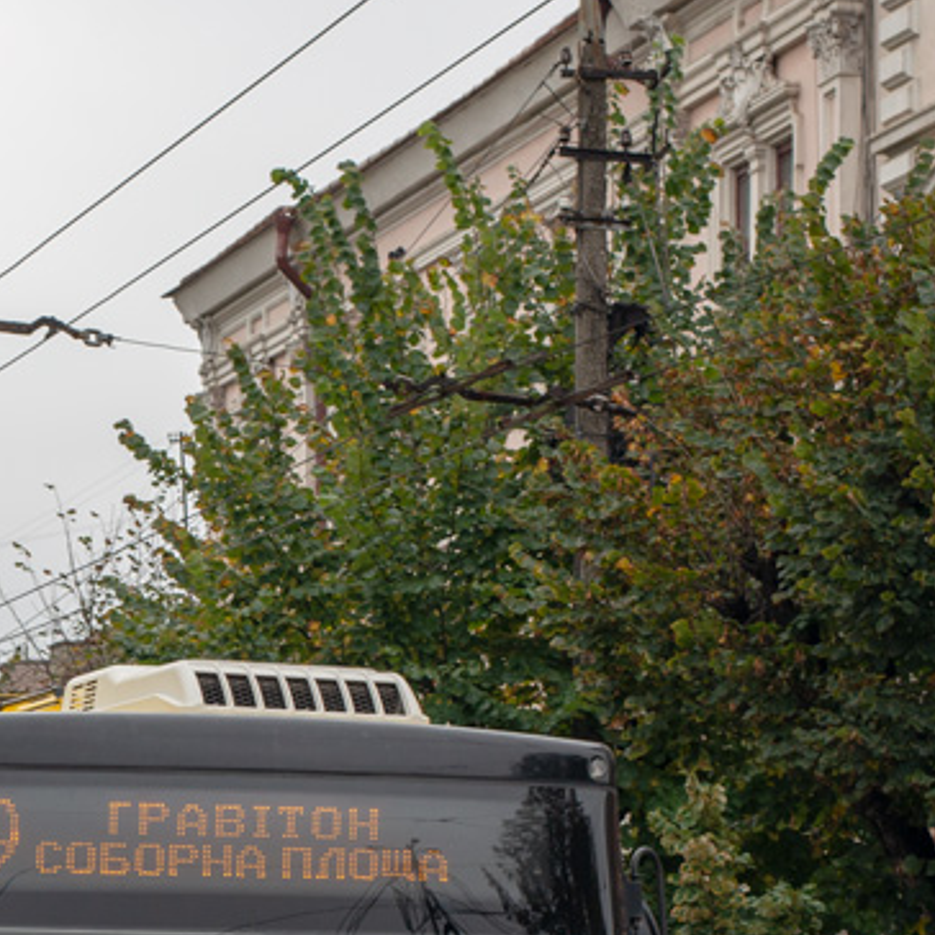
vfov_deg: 12.4
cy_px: 890
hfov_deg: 12.3
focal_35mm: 140
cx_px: 36
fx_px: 4278
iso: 200
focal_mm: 50
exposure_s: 1/250
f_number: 7.1
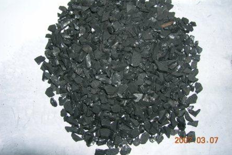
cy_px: 70
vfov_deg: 36.8
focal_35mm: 36
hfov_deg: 53.1
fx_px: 232
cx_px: 117
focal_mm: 5.7
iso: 50
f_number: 4.9
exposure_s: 1/60.1
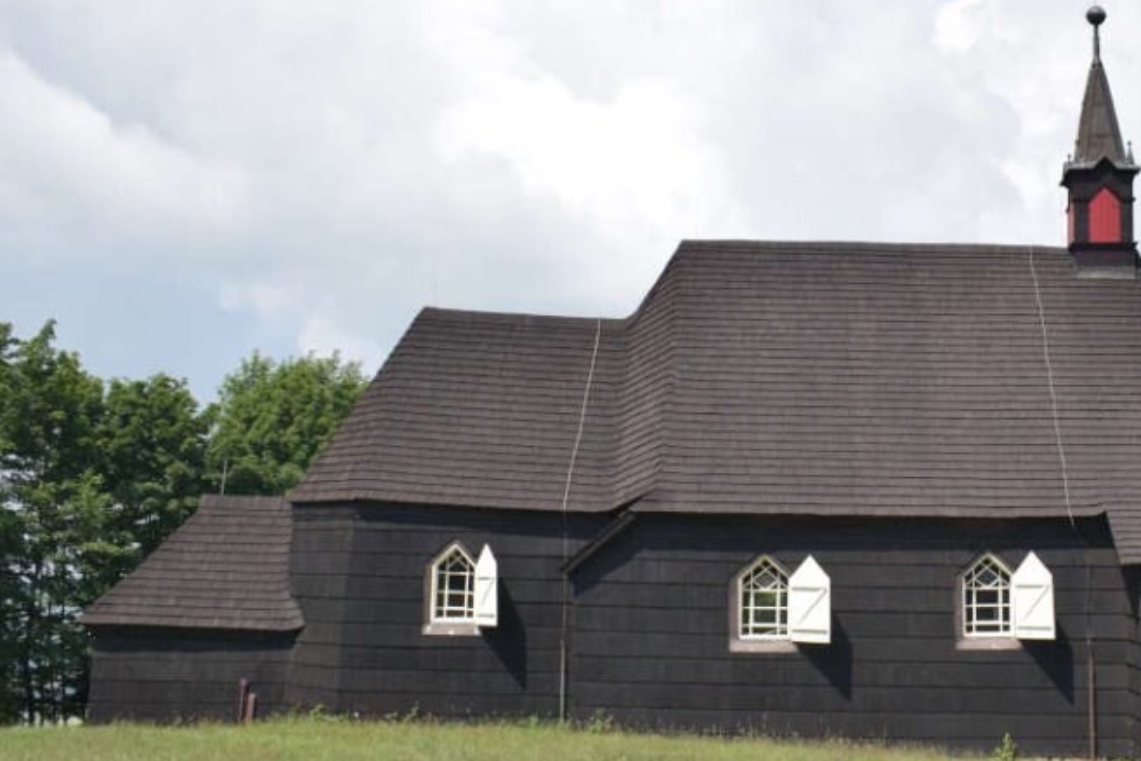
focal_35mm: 42
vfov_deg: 31.8
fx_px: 1331
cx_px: 723
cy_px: 302
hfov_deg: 45.9
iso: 800
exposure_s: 1/4000
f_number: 5.6
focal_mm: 18
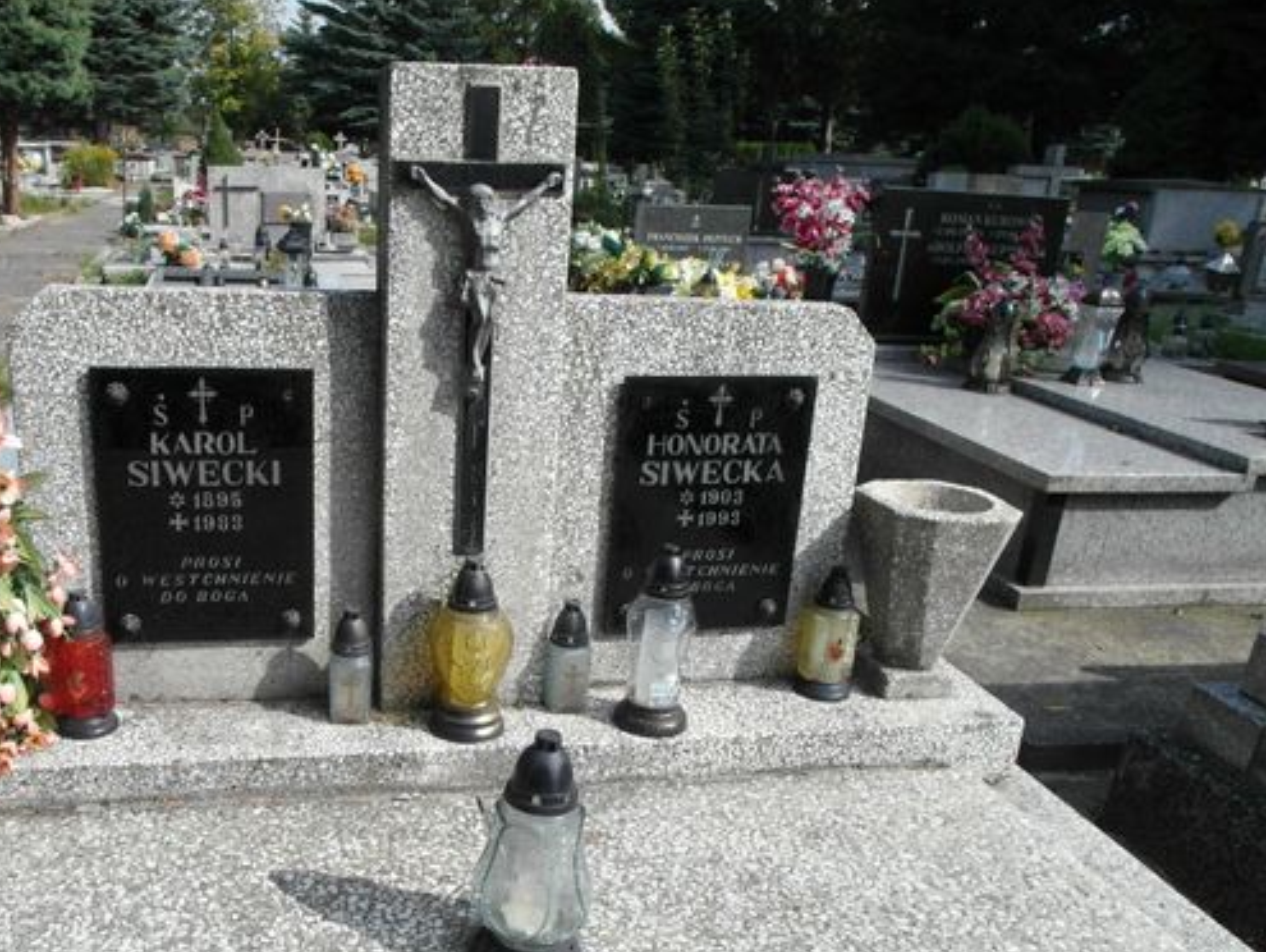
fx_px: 1135
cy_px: 601
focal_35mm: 31
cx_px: 450
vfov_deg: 45.1
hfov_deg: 57.4
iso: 80
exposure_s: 1/350
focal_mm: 5.2
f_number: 4.4
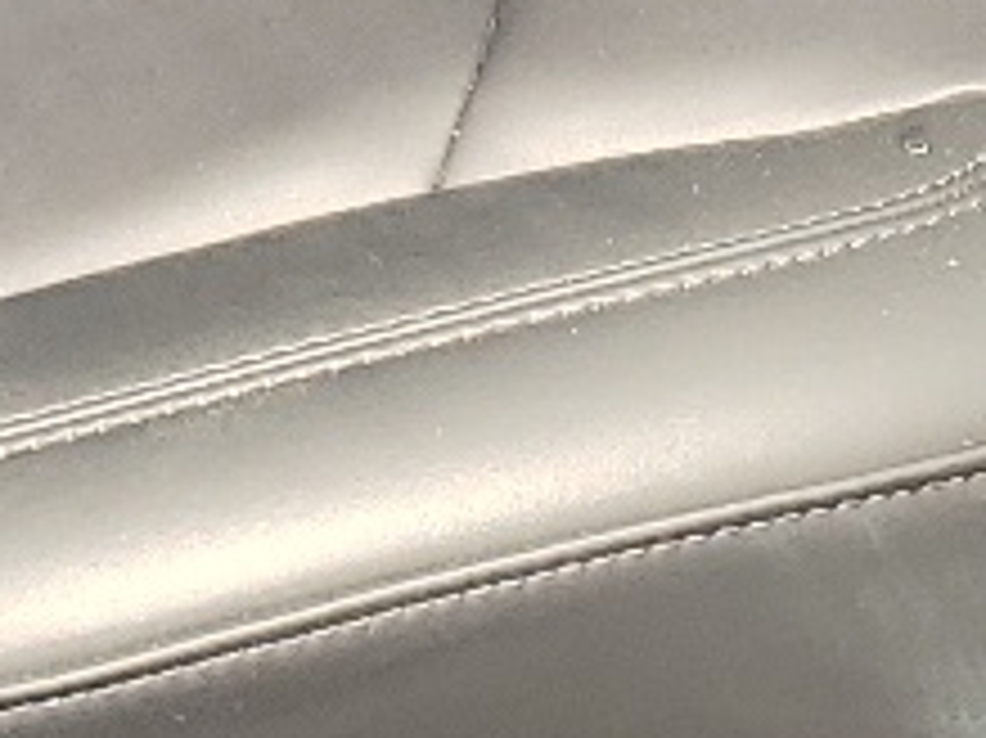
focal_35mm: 190
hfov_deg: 10.4
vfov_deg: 6.7
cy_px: -1827
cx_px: 414
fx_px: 5409
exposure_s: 1/588
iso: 50
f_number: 1.5
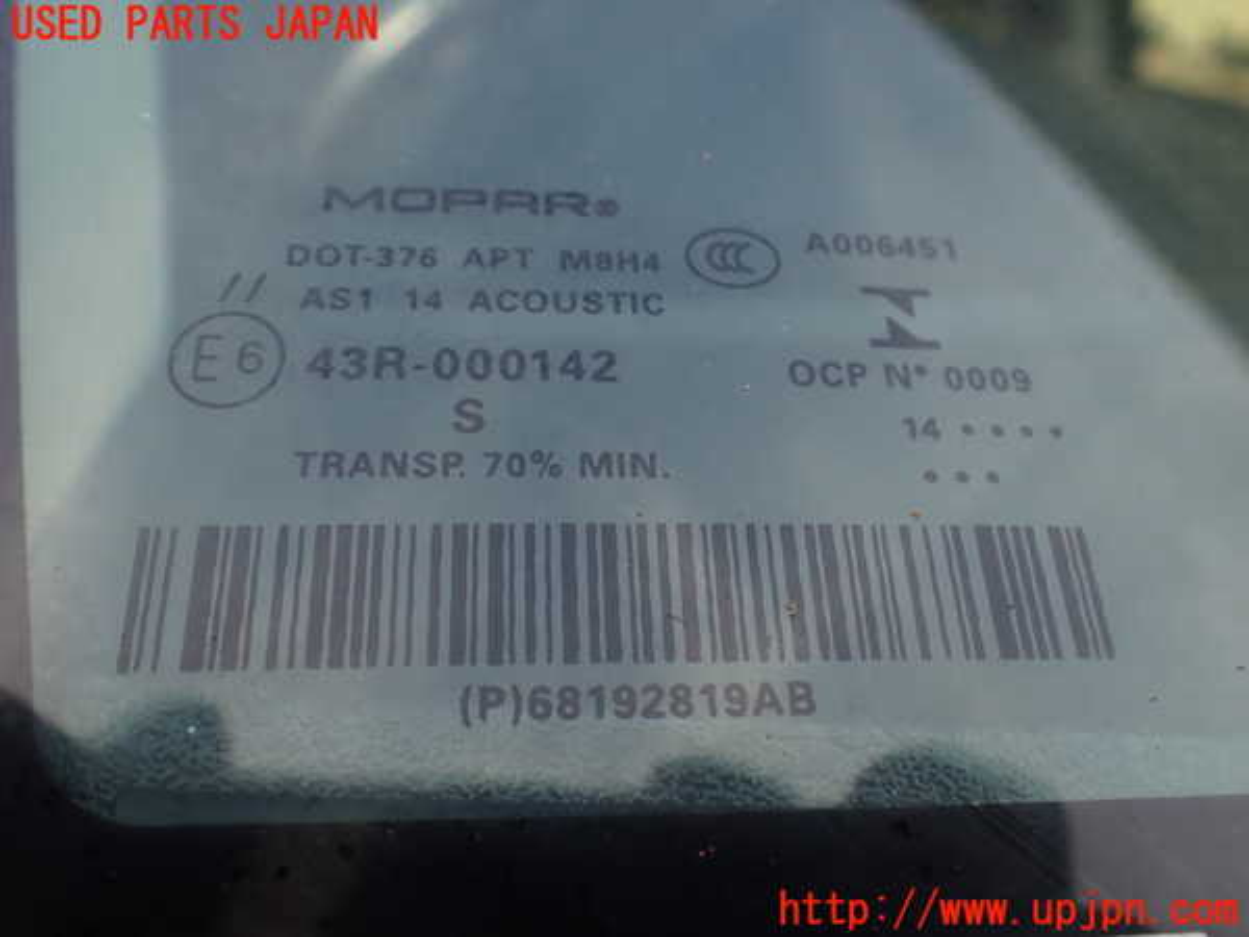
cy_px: 468
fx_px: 1082
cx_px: 624
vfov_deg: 46.8
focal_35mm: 30
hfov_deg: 60.0
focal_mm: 5.4
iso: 100
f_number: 2.3
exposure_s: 1/200
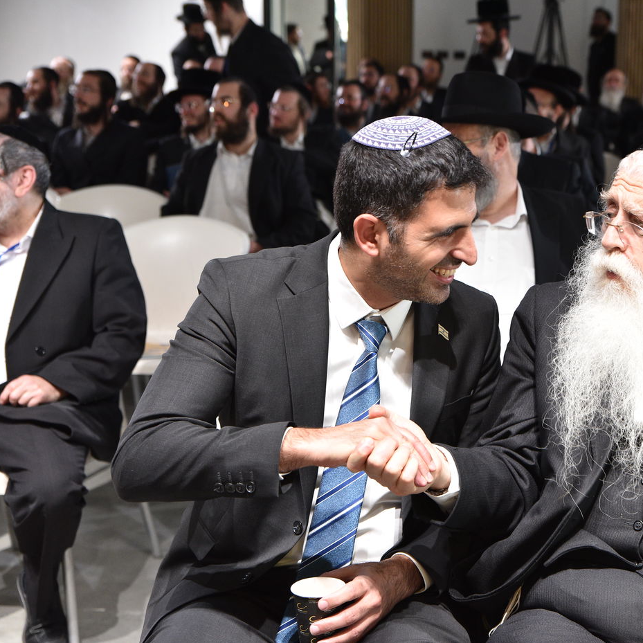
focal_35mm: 64
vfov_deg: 26.9
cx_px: 455
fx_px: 1345
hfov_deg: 26.6
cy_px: 322
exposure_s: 1/125
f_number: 3.5
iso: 1600
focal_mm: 50
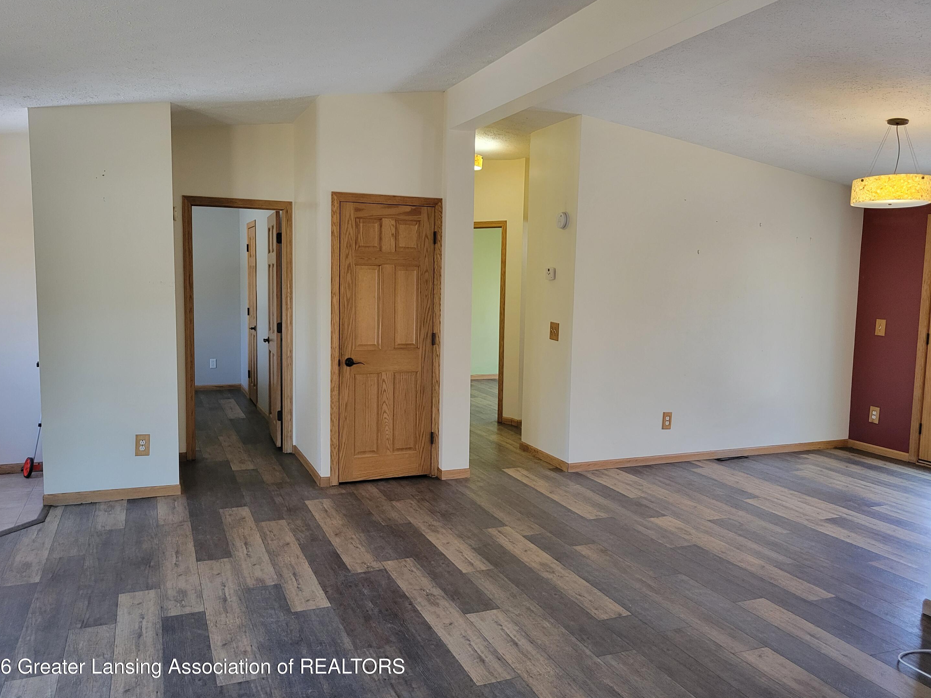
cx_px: 448
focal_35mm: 27
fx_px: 726
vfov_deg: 51.3
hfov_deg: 65.3
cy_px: 337
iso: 250
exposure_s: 1/120
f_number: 1.8
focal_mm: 5.4
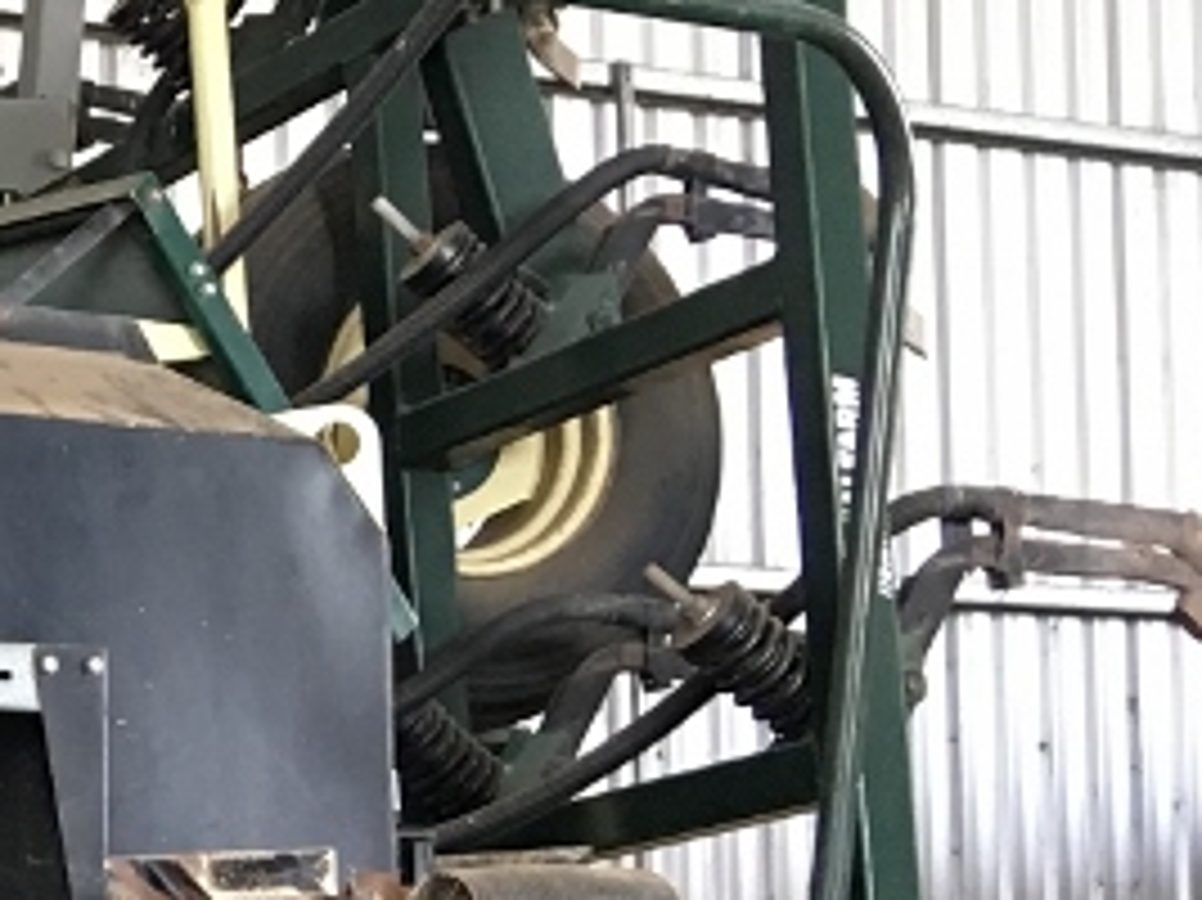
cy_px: 958
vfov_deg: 10.5
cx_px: -1193
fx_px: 4824
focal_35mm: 139
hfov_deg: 12.5
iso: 64
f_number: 2.2
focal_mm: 4.15
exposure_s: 1/17
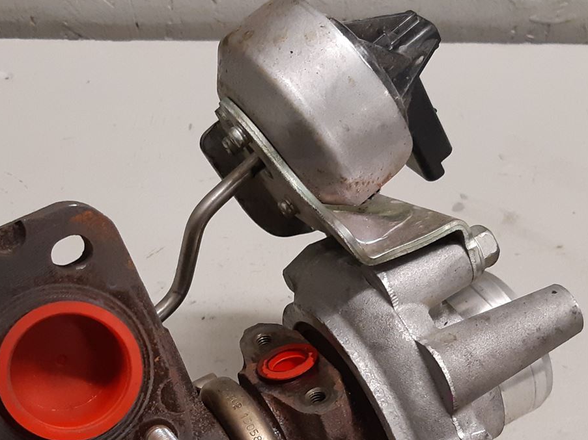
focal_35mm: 59
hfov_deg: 32.6
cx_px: 242
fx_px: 1002
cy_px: 359
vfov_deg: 24.4
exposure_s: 1/50
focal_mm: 3.93
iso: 250
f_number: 1.7
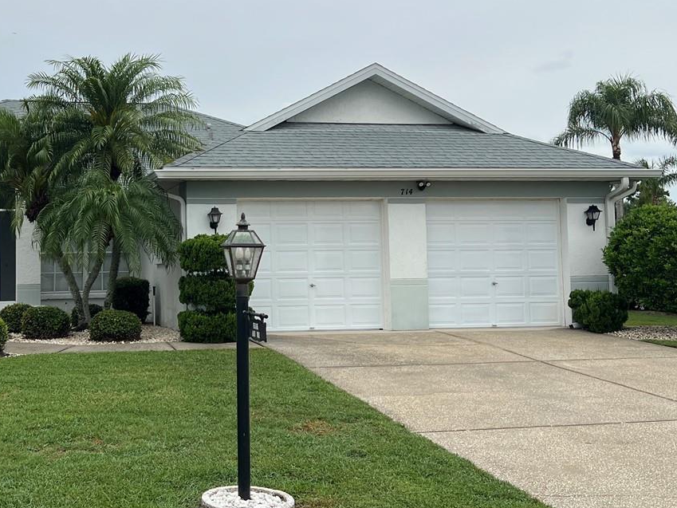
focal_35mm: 49
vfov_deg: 29.6
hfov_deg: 38.3
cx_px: 206
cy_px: 207
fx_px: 958
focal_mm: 5.7
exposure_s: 1/3356
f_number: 1.5
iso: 50
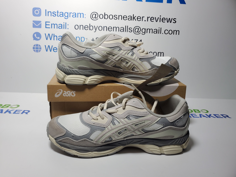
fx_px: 177
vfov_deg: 53.1
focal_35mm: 26
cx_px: 118
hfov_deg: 67.3
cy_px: 88
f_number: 1.5
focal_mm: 4.3
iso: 50
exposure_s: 1/465
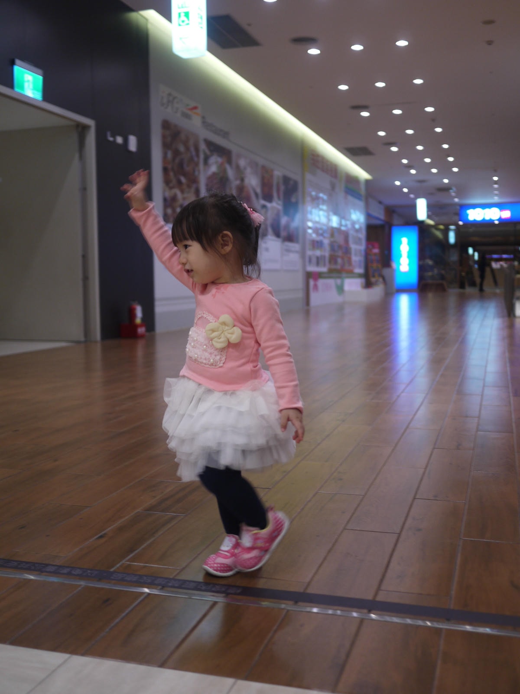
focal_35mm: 40
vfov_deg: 46.8
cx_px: 260
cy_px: 347
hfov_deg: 36.0
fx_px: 801
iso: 160
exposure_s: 1/80
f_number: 1.7
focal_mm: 20
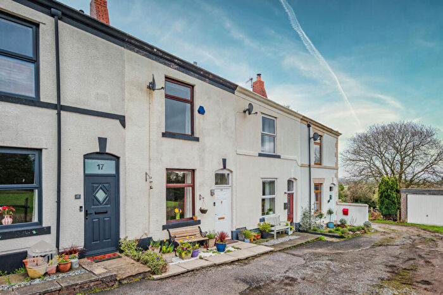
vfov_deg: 64.6
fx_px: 234
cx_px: 222
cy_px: 148
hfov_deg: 86.9
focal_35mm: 19
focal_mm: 19
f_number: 7.1
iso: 250
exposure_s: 1/50
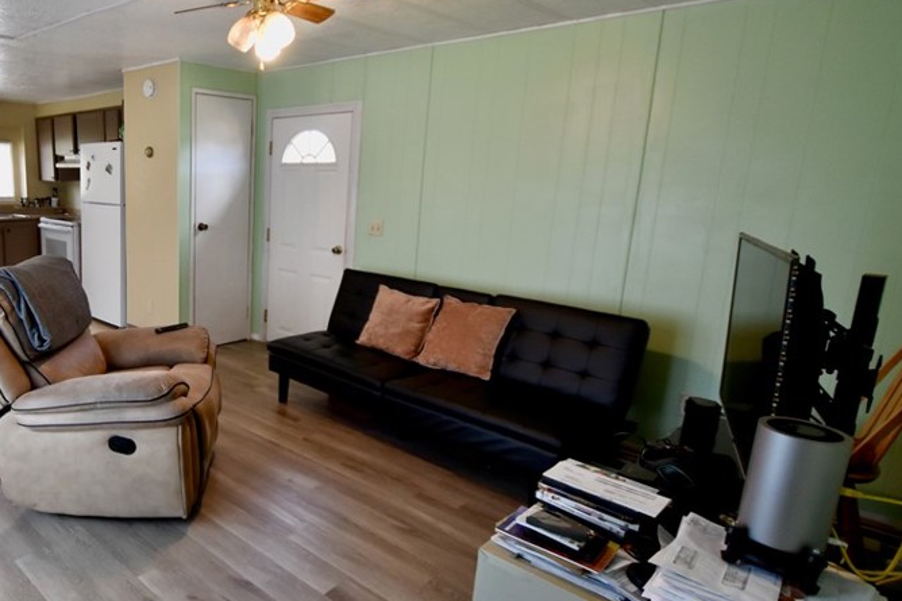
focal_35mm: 23
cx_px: 224
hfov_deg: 70.9
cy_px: 295
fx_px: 576
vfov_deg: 55.1
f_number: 3.5
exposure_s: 1/200
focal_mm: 10
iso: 800
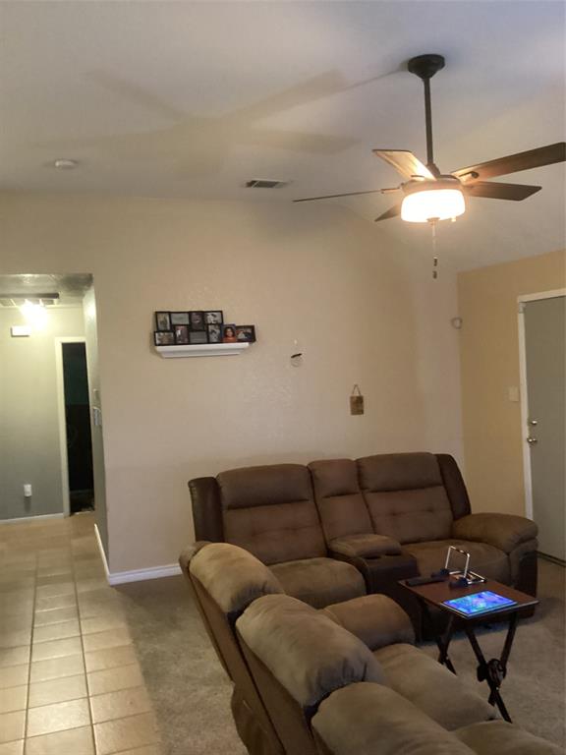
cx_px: 283
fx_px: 676
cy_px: 378
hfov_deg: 45.4
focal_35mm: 31
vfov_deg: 58.4
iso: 800
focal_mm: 3.3
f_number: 2.4
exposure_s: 1/30
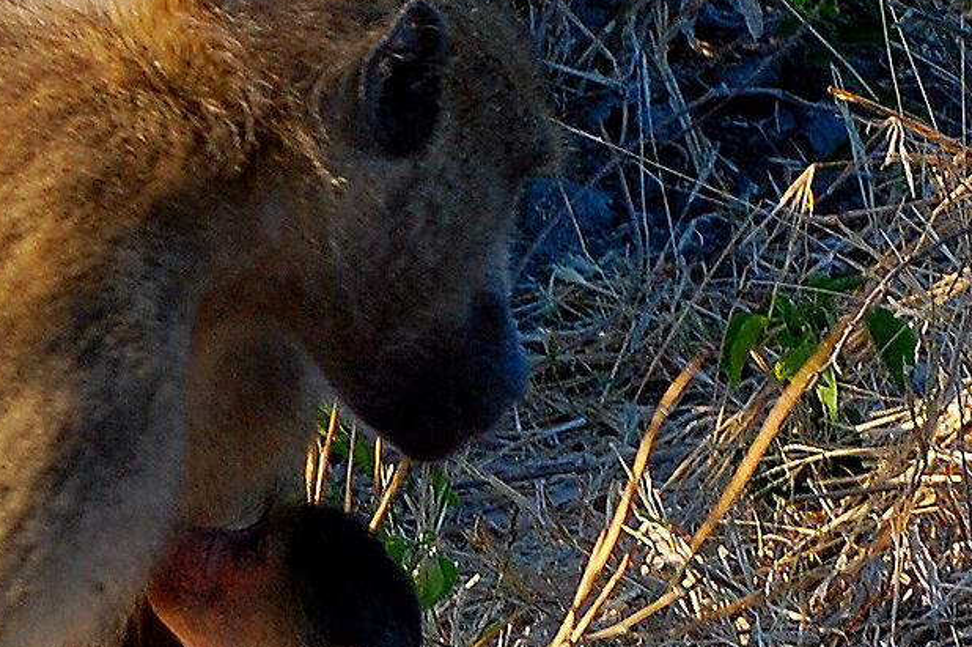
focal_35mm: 711
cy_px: 527
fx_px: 19181
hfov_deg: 2.9
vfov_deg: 1.9
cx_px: 192
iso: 400
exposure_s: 1/160
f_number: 9
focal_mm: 122
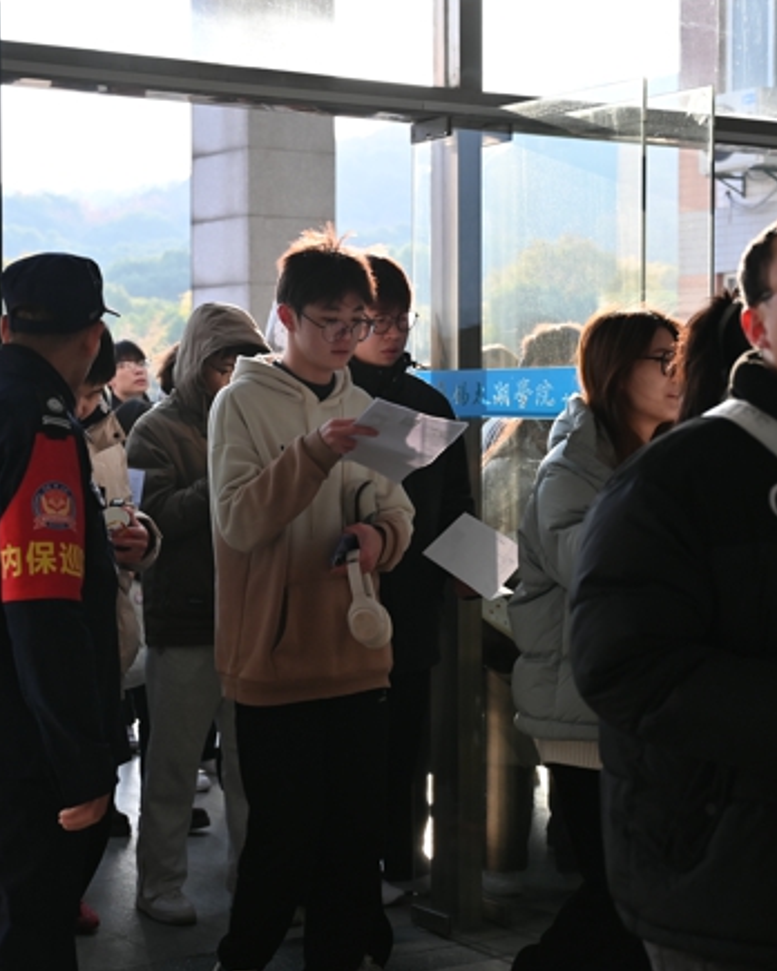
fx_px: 1897
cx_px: 228
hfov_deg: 23.0
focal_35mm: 66
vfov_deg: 28.7
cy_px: 489
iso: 280
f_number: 4
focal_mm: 45
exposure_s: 1/400
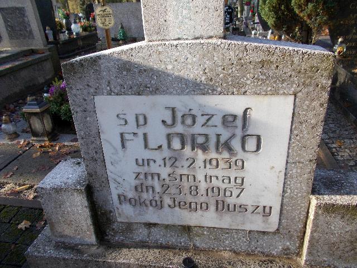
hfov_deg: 67.3
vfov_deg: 53.1
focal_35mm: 26
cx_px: 178
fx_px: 268
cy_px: 134
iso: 80
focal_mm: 4.6
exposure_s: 1/125
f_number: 3.2
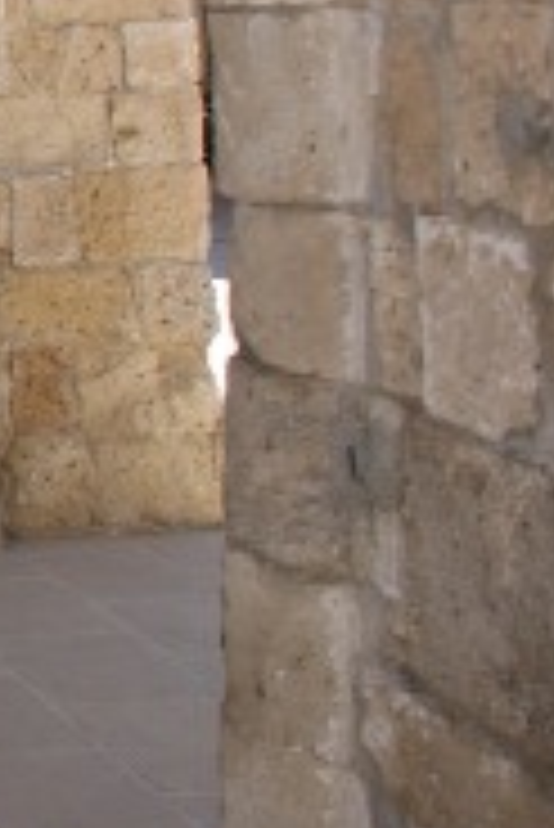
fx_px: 2166
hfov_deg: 11.5
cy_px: -97
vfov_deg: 20.6
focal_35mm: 94
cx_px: -856
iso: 100
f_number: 3.5
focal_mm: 18
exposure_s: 1/500
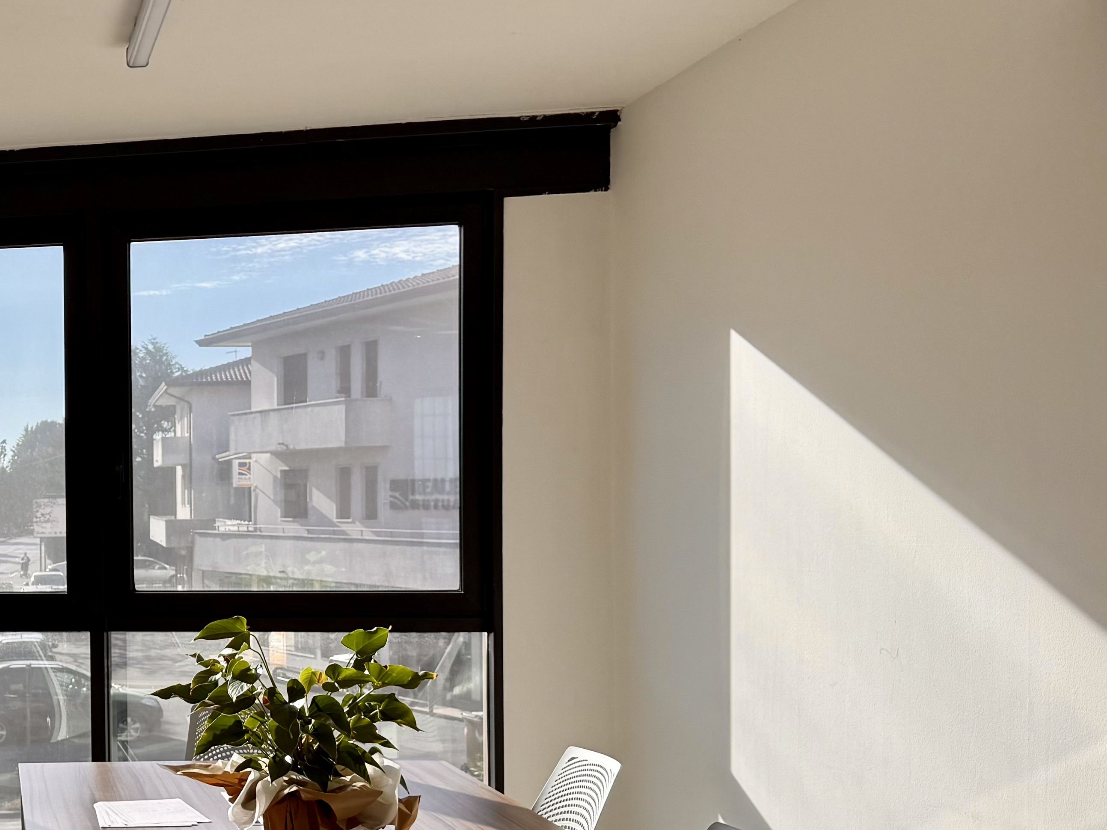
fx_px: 1695
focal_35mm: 53
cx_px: -79
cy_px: 549
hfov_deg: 32.3
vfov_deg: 27.4
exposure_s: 1/765
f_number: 1.78
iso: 100
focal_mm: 6.76
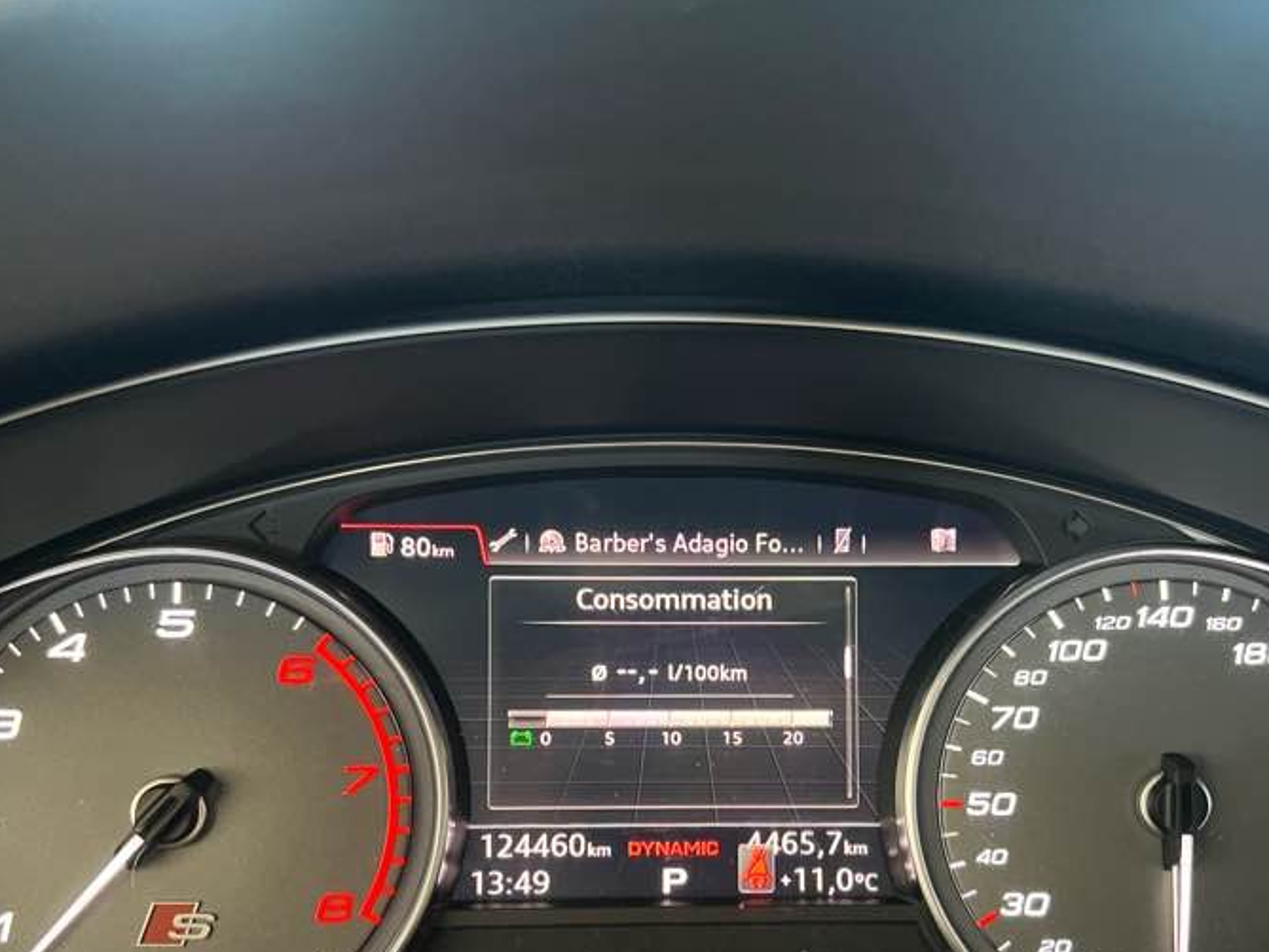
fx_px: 1320
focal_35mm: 36
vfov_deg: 39.1
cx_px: 689
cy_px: 651
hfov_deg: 51.3
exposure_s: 1/37
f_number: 1.5
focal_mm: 5.7
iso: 500
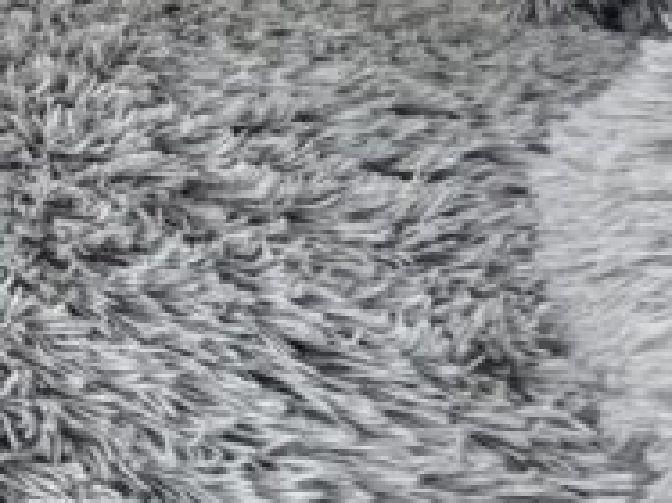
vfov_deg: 19.1
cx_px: -755
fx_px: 1164
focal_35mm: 60
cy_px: -381
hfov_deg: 17.8
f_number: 2.2
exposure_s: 1/120
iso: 250
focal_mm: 2.22
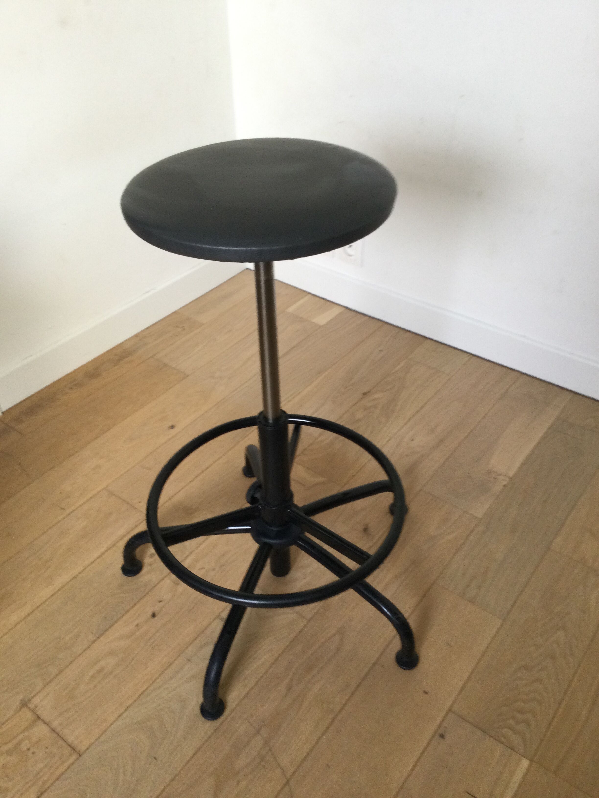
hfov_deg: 45.4
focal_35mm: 31
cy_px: 399
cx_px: 300
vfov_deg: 58.4
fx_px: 715
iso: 80
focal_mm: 3.3
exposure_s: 1/33
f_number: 2.4
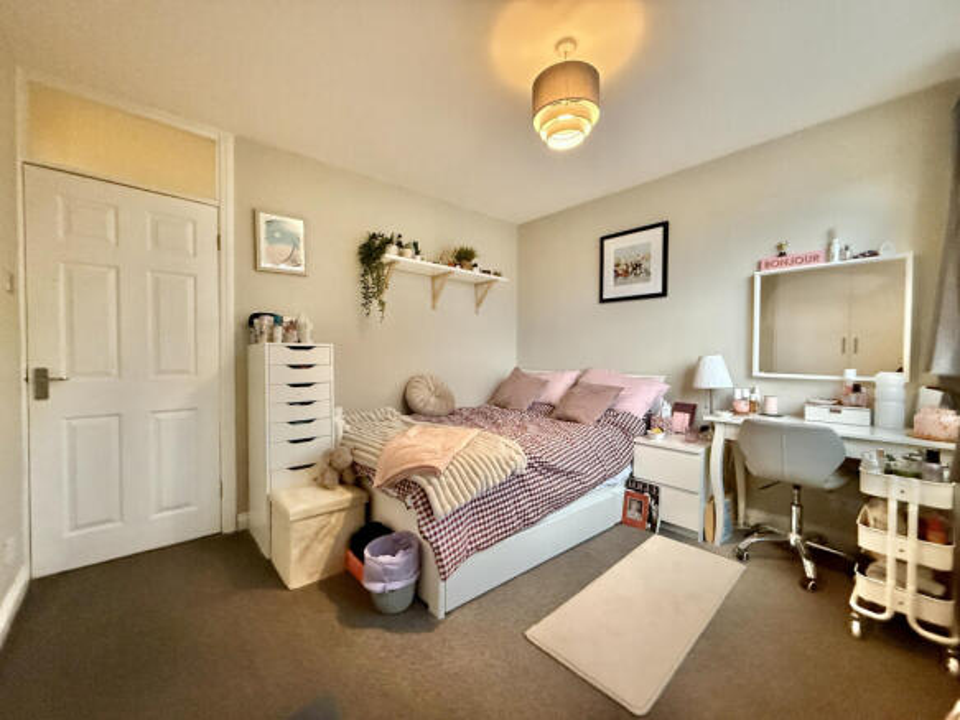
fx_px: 388
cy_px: 360
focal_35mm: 14
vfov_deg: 85.7
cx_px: 480
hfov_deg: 102.1
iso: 1000
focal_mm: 2.22
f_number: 2.2
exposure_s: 1/60
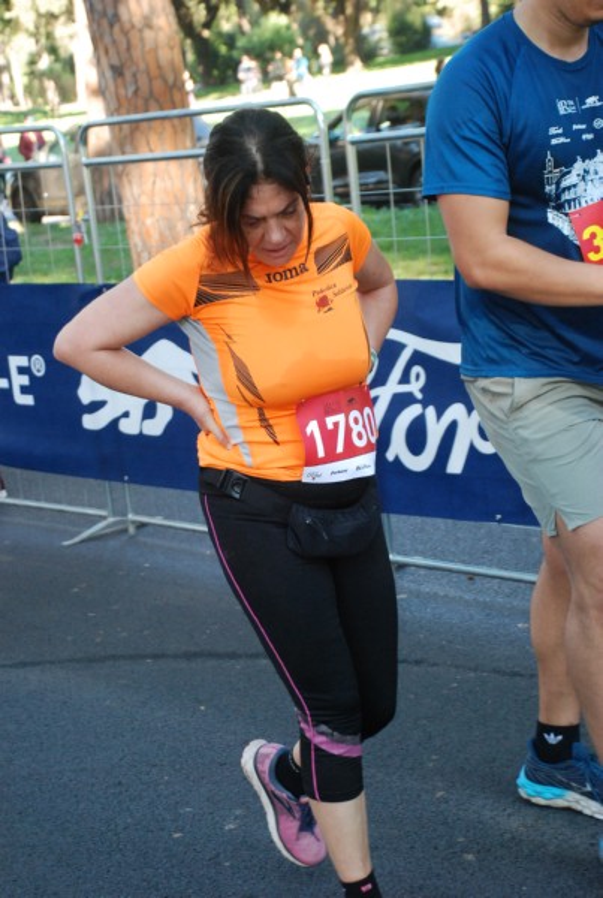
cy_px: 449
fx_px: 1875
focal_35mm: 75
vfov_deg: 26.9
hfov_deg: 18.3
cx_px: 302
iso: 1000
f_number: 5
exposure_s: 1/160
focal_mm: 50
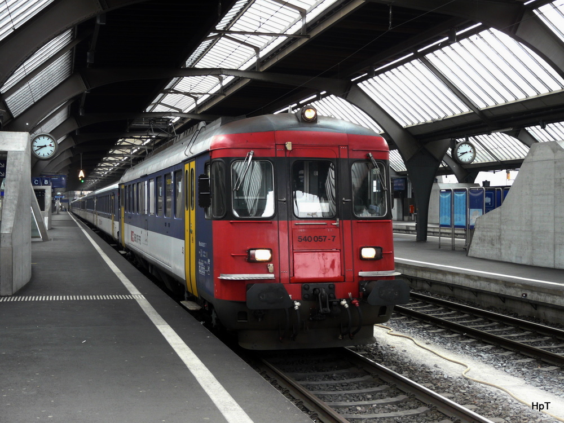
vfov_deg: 30.3
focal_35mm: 48
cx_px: 282
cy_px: 212
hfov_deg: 39.7
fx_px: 782
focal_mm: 7.9
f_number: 3.2
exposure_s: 1/25
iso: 200
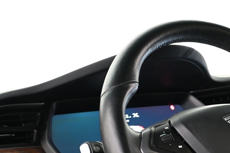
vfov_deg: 15.5
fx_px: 556
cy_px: 146
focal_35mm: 87
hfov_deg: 22.6
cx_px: 219
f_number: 4.5
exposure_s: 1/10
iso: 1600
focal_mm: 28
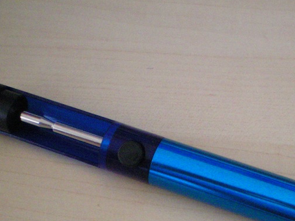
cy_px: 202
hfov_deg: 26.2
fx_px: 630
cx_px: 202
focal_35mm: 74
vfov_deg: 19.5
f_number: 3.1
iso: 320
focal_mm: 6.3
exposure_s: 1/60
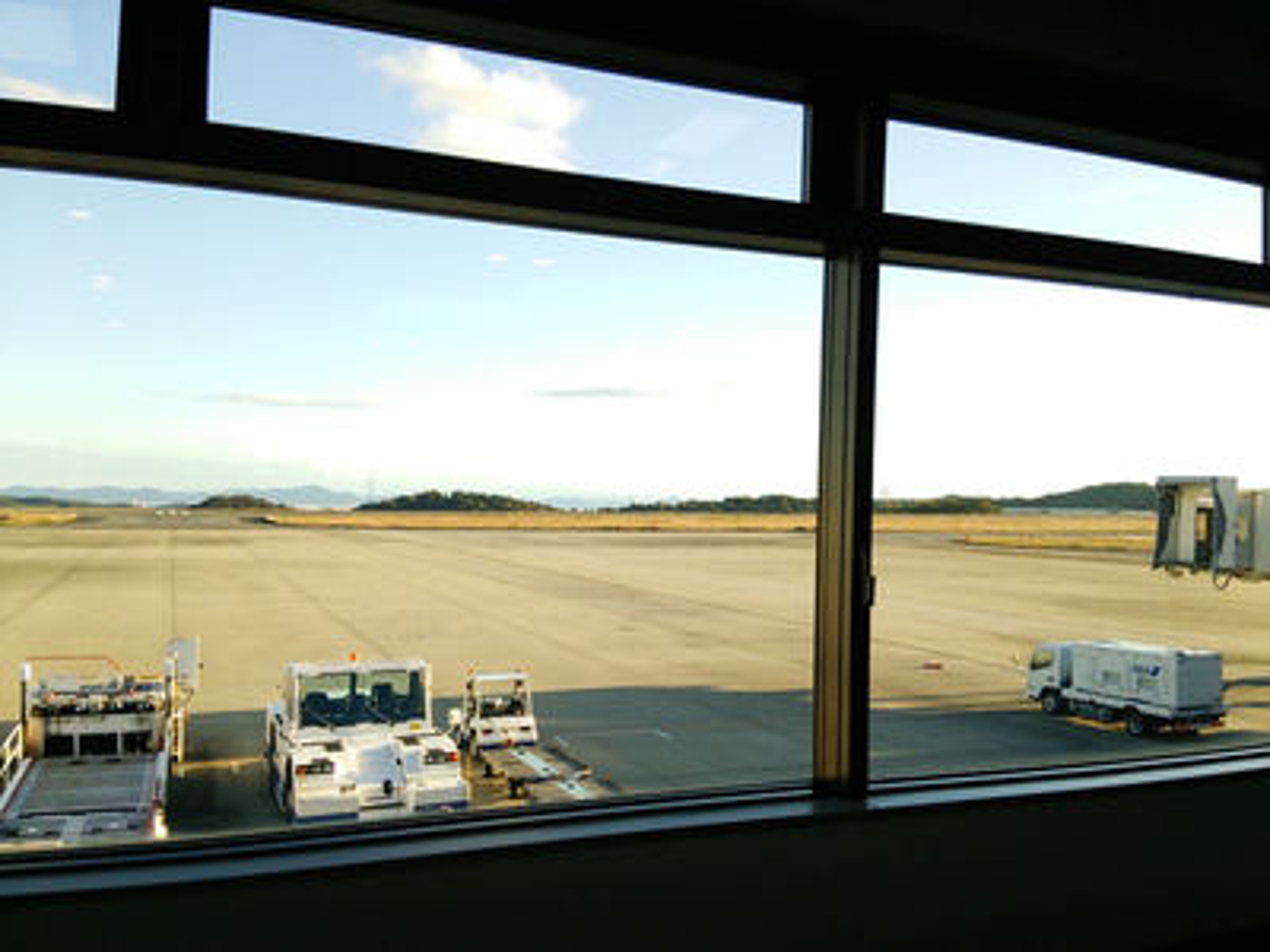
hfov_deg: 60.0
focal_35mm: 30
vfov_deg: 46.8
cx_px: 635
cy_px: 476
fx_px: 1101
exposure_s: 1/472
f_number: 1.94
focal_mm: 4.06
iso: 40
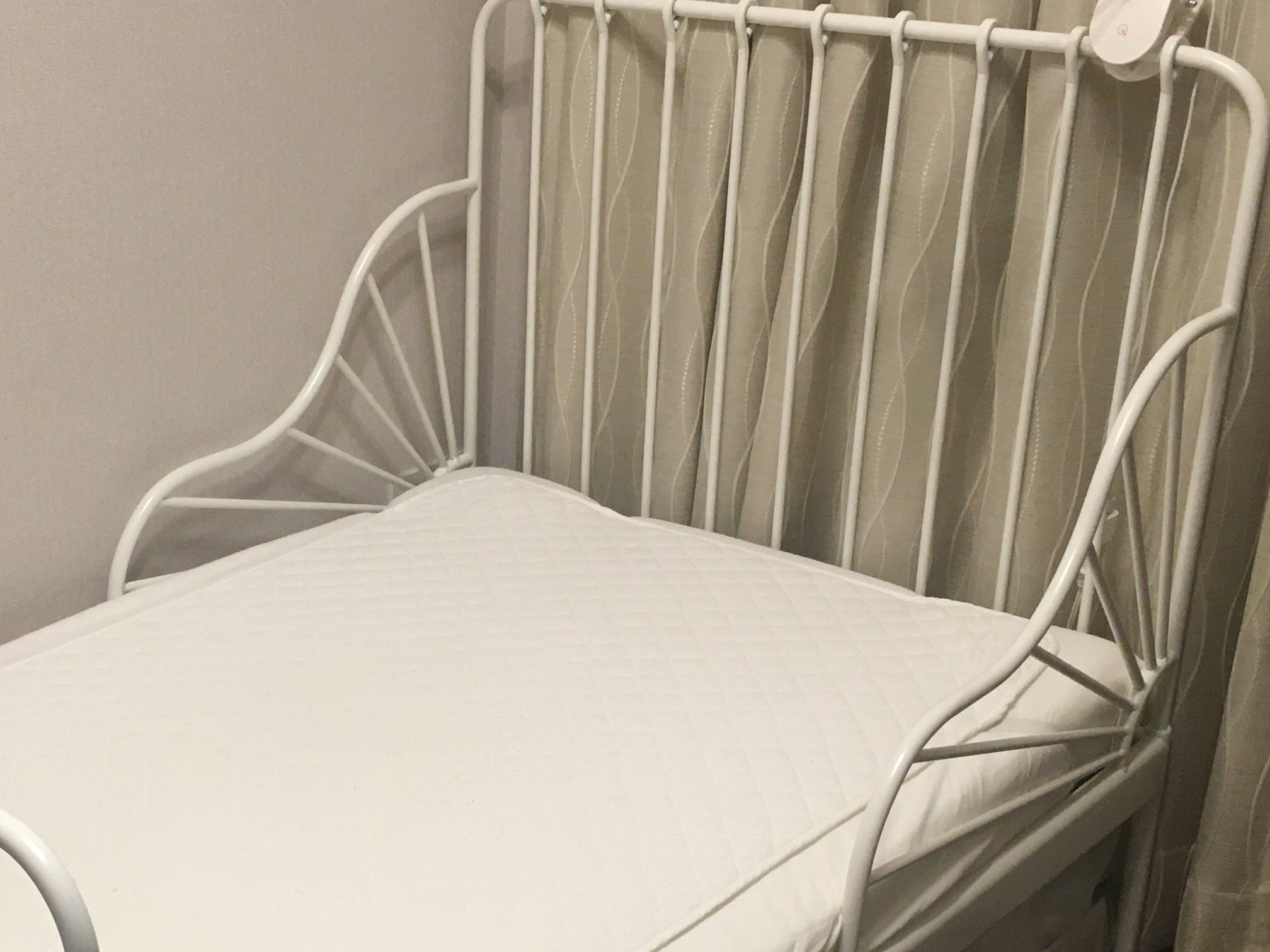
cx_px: 287
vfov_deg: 25.0
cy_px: 674
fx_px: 2128
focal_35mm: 58
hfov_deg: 32.5
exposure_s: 1/30
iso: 80
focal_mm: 4.15
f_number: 2.2
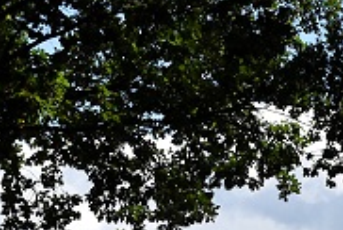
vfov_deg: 8.5
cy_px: 371
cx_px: 311
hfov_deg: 12.9
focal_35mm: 158
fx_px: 1508
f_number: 11
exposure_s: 1/8000
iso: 2800
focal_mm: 32
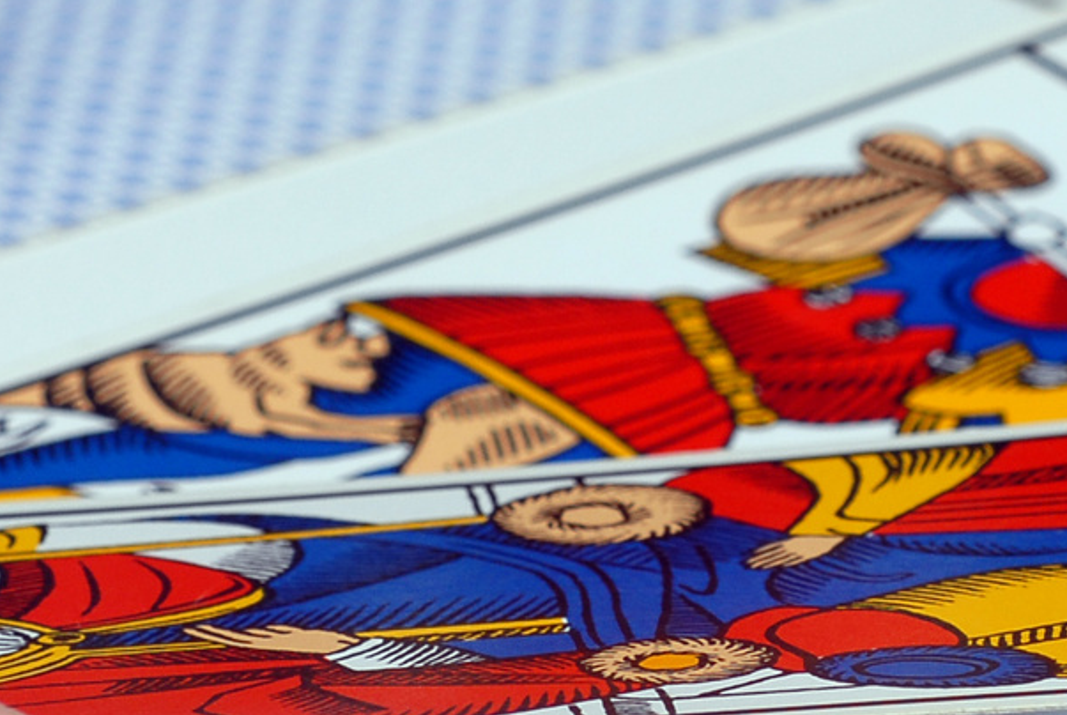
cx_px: 489
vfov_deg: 3.9
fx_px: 10418
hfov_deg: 5.9
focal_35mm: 351
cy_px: -14
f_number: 8
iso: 100
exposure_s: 1/30
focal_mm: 60
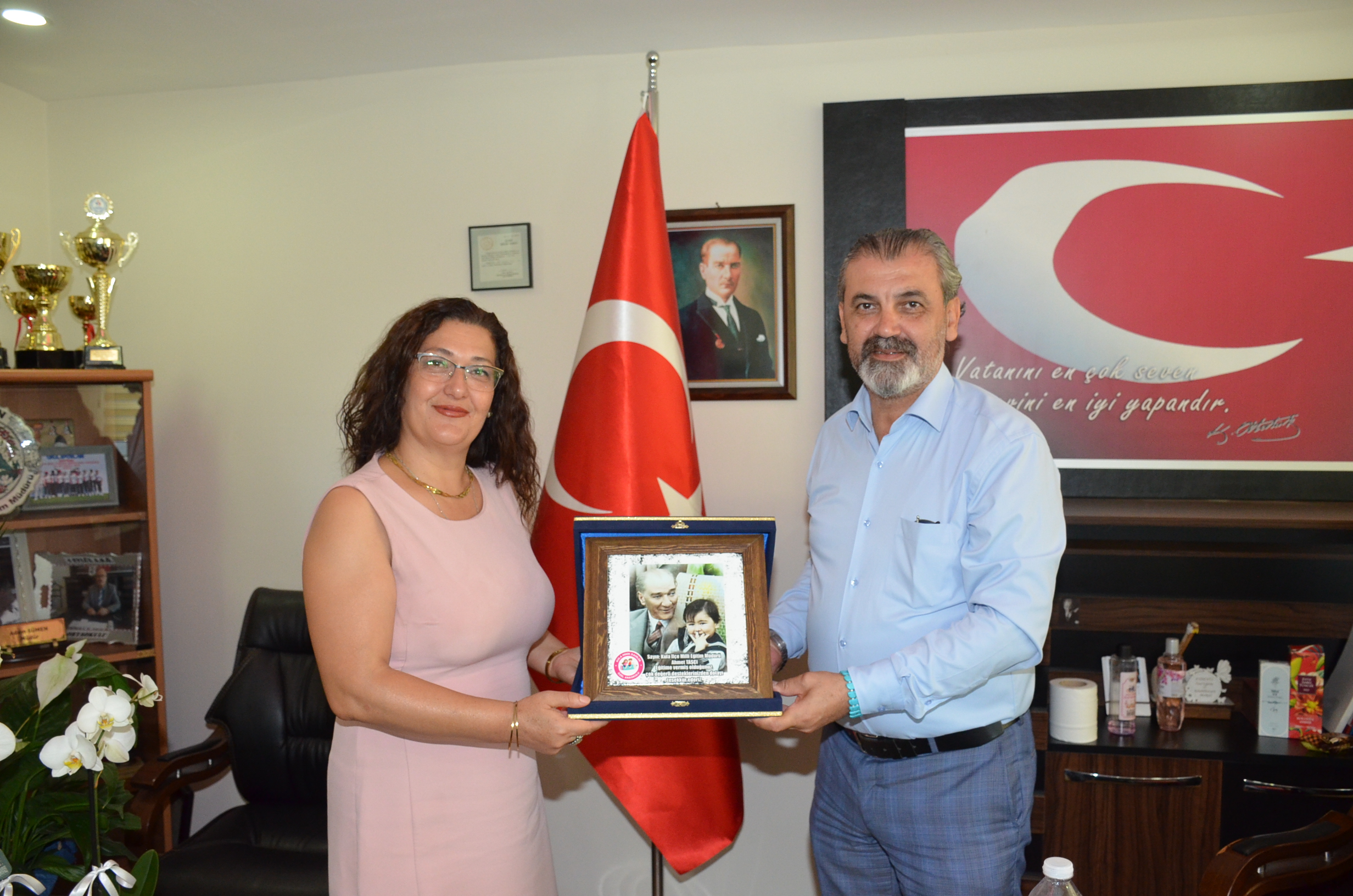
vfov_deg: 43.4
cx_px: 676
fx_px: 1125
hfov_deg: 62.0
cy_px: 448
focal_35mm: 30
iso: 1600
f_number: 4
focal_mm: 20
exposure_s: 1/60
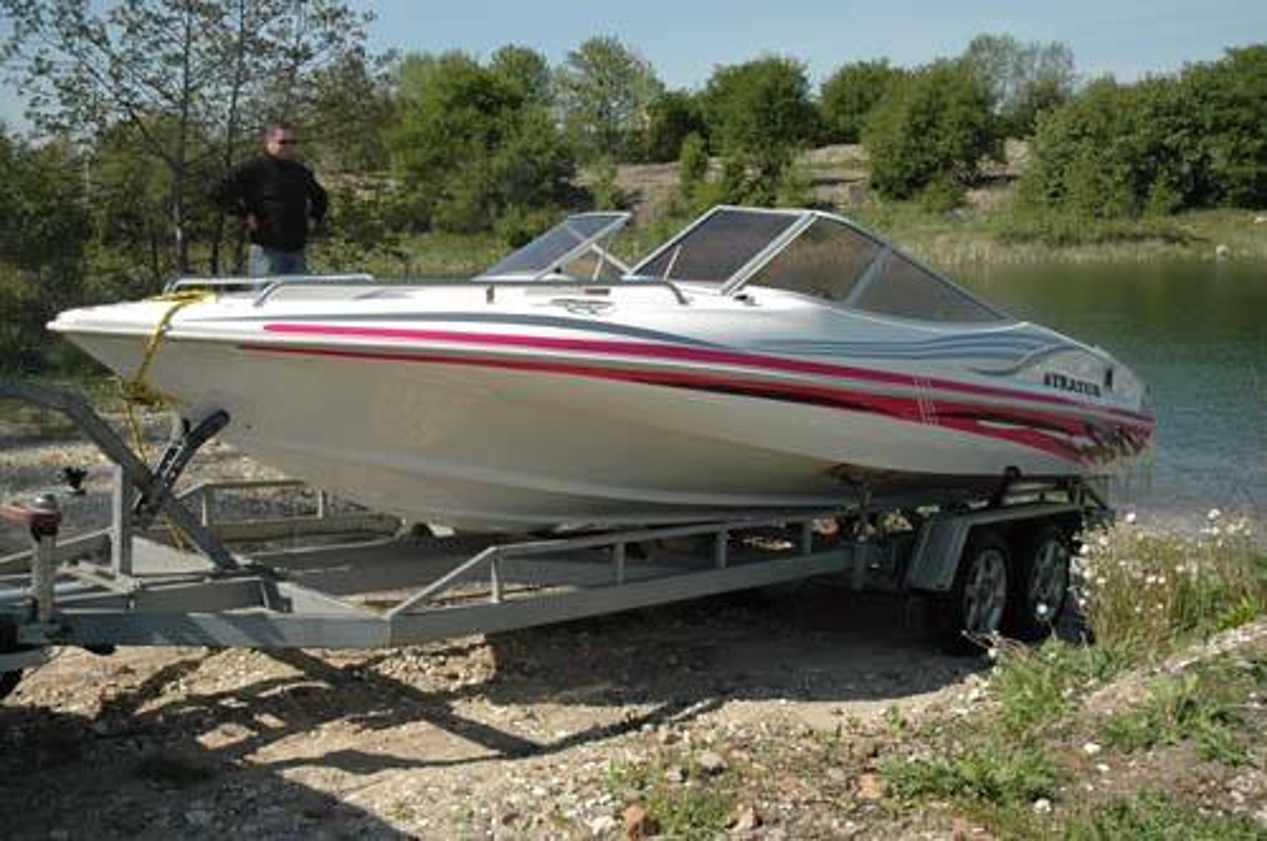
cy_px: 420
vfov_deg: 35.4
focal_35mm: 38
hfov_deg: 51.3
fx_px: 1318
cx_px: 634
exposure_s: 1/2000
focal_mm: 25
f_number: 5
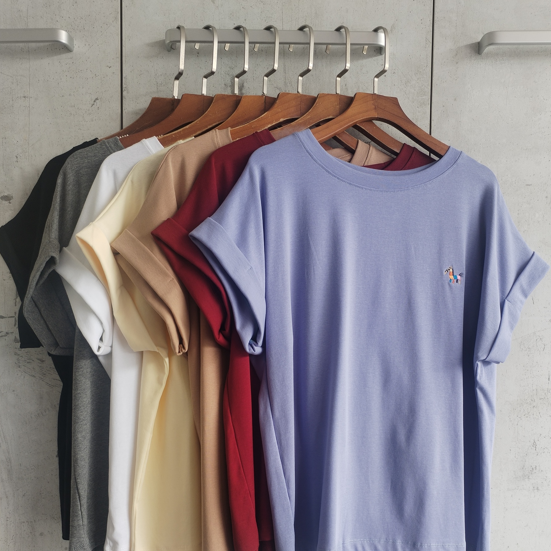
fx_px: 630
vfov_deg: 46.5
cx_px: 279
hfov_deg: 47.2
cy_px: 368
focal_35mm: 35
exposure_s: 1/101
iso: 100
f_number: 1.8
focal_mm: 4.75
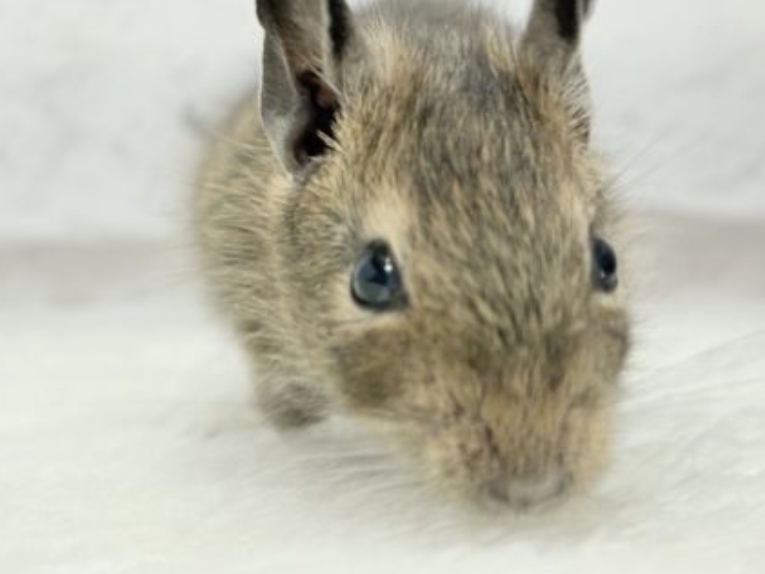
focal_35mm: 79
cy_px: 171
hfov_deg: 24.7
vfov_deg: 18.6
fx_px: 1746
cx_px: 311
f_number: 1.6
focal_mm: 5.96
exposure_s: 1/50
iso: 50
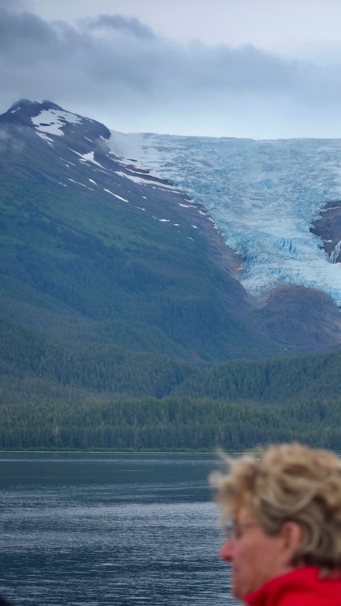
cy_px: 305
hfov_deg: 10.8
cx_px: 381
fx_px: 1784
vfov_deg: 19.3
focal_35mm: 111
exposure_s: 1/200
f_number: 7.1
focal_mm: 70
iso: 100
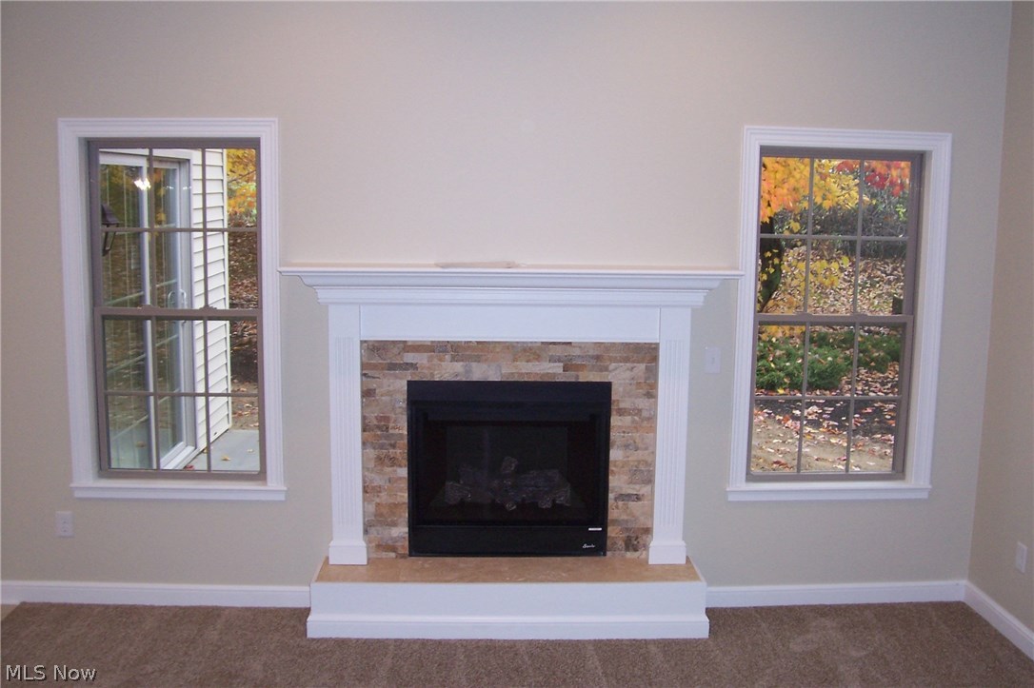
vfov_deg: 38.8
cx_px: 517
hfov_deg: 55.8
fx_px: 976
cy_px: 344
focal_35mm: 34
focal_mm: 5.6
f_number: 2.7
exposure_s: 1/60
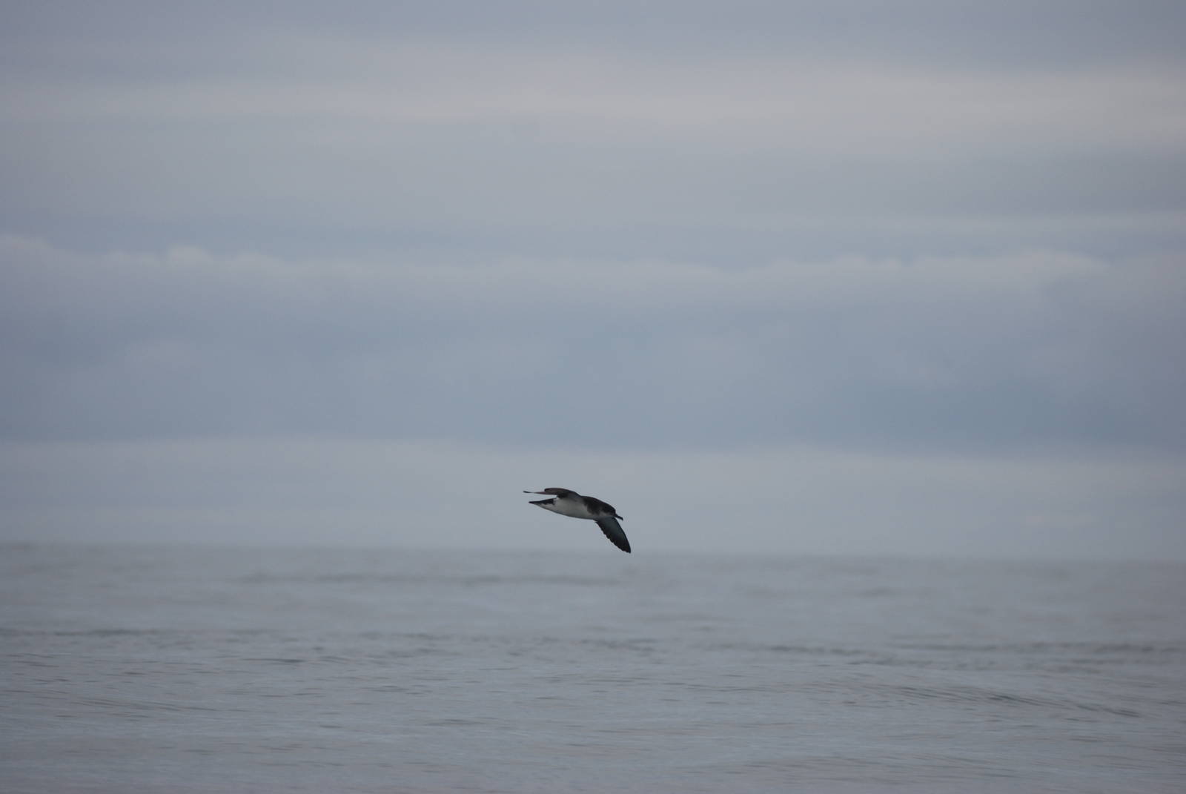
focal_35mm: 292
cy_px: 397
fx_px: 9648
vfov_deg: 4.7
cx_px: 593
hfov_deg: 7.0
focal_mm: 195
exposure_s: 1/1250
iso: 200
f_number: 5
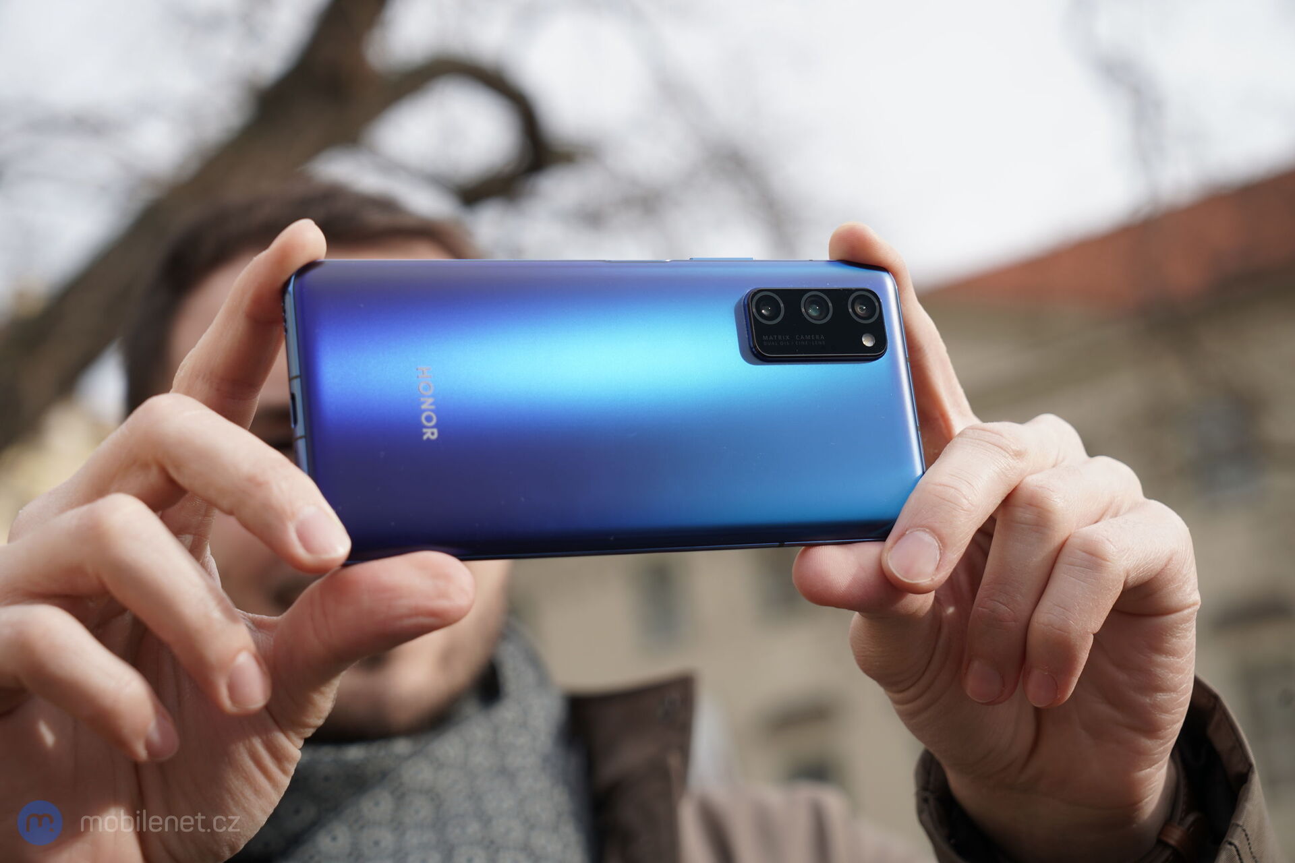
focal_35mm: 65
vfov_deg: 20.9
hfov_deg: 31.0
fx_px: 2338
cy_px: 432
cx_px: 648
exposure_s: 1/160
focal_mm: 65
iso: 100
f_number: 5.6
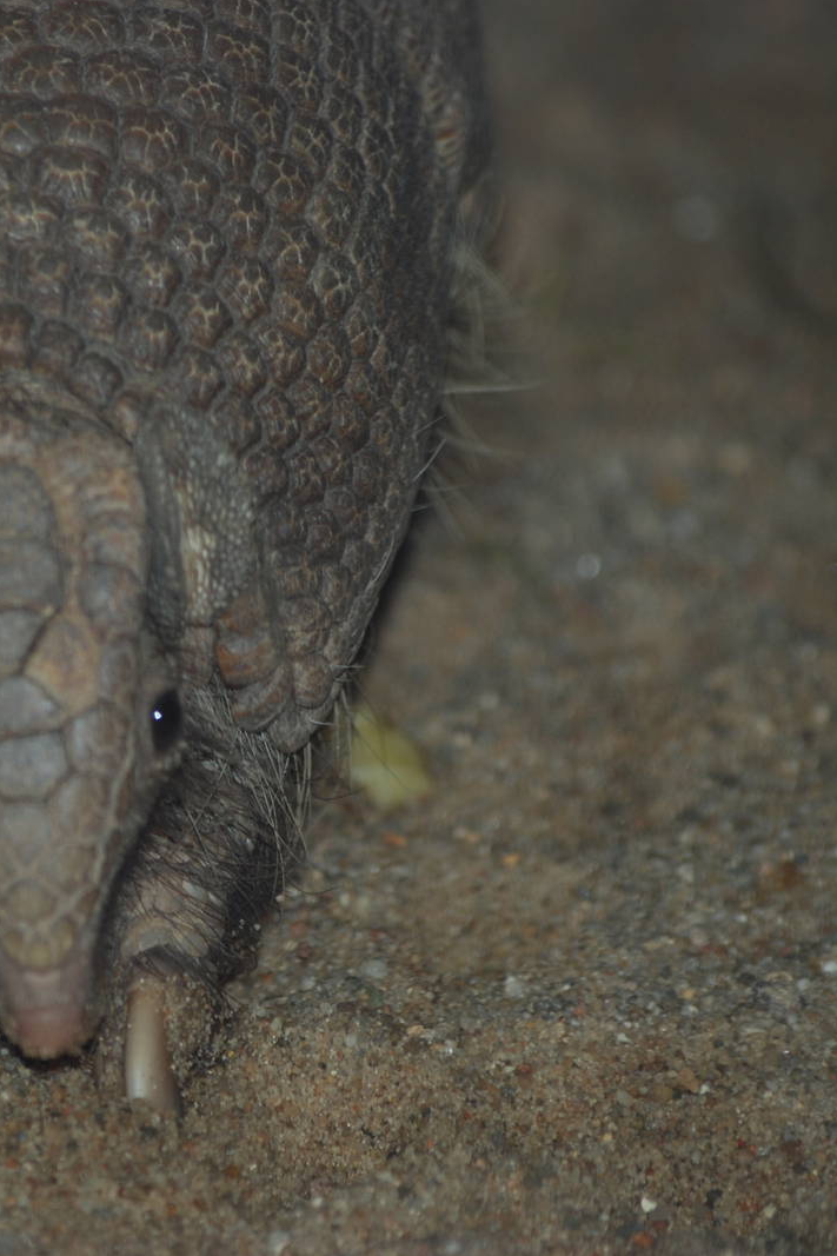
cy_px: 627
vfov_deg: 5.4
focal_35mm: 383
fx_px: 13360
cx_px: 107
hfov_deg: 3.6
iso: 200
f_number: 4.8
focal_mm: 170
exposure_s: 1/60
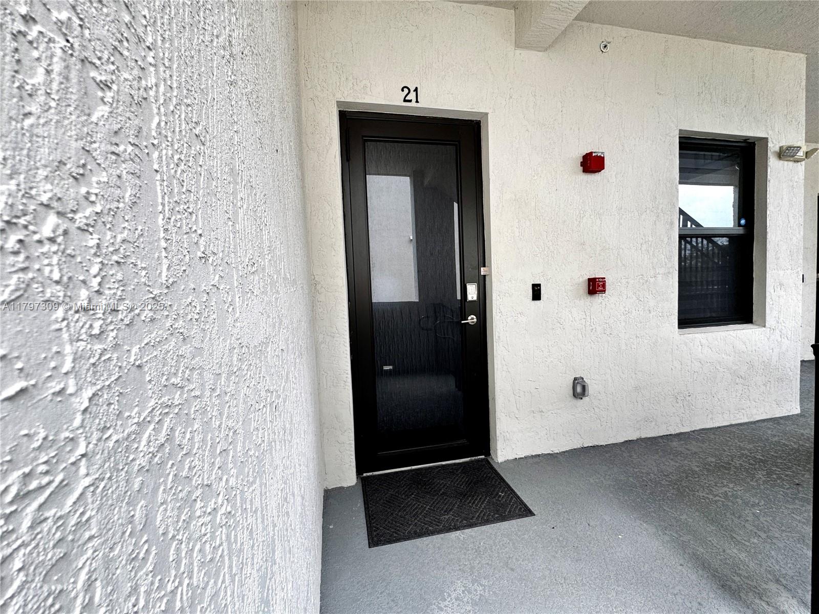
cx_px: 410
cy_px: 307
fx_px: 331
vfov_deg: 85.7
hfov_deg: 102.1
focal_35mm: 14
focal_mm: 2.22
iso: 100
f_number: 2.2
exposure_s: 1/99
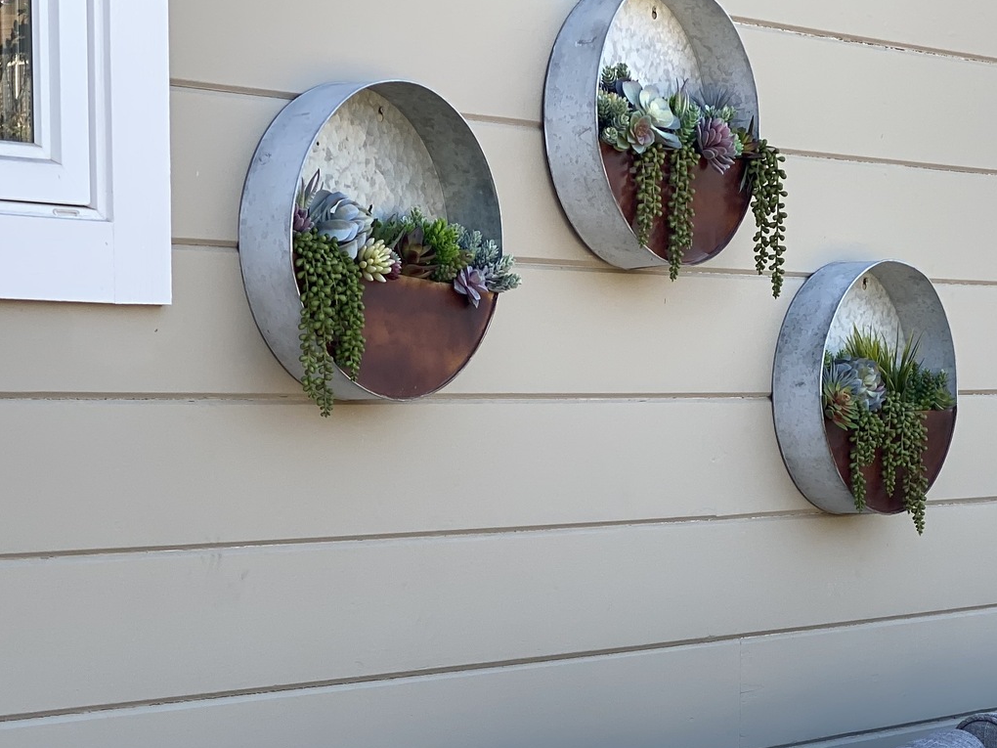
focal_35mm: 102
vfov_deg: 14.4
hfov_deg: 19.3
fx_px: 2938
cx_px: 506
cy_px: 680
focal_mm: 6
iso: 20
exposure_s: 1/187
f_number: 2
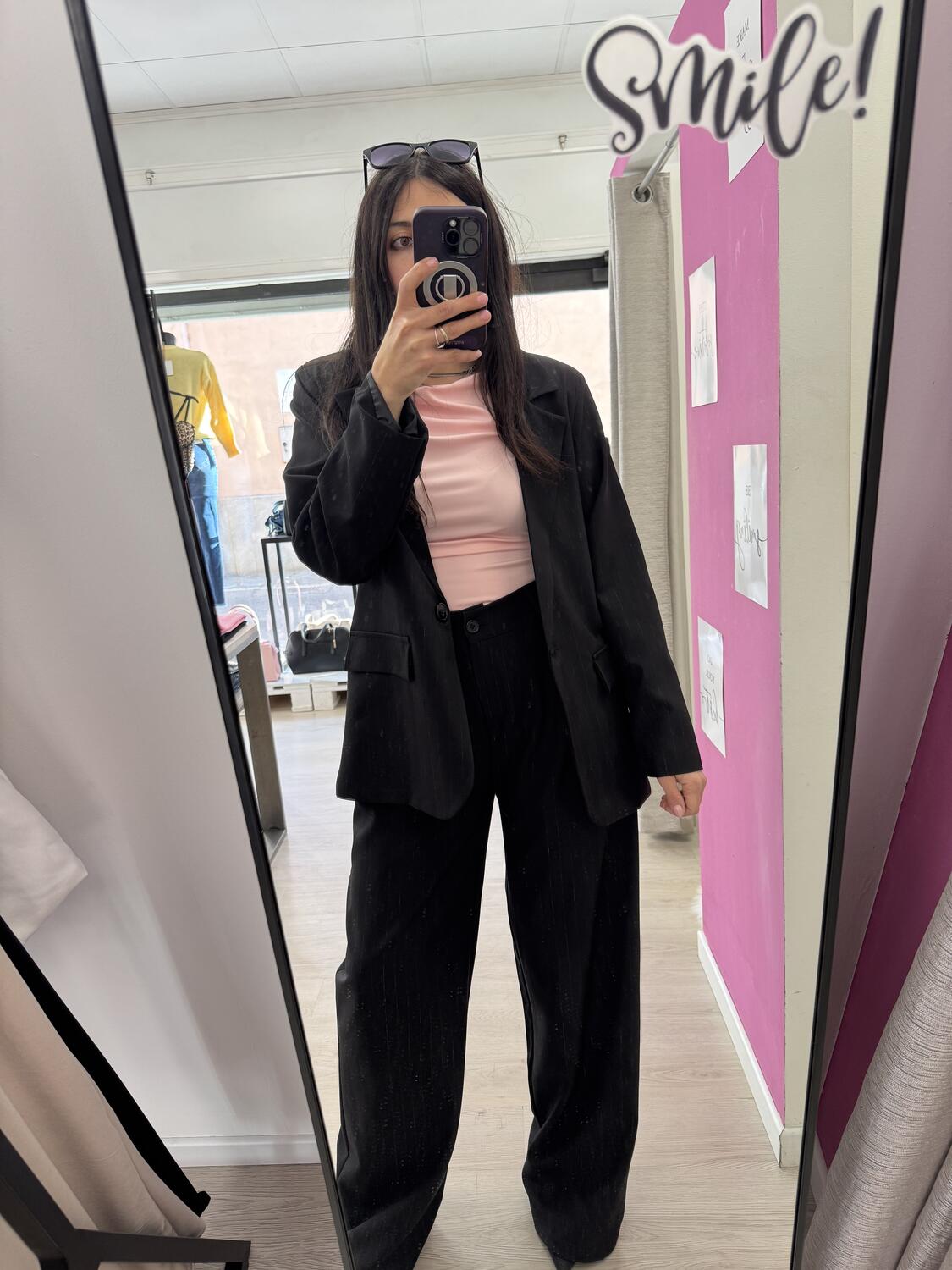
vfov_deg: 71.6
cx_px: 476
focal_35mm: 24
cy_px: 635
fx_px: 880
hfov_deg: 56.8
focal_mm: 6.76
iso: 100
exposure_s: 1/100
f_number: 1.78
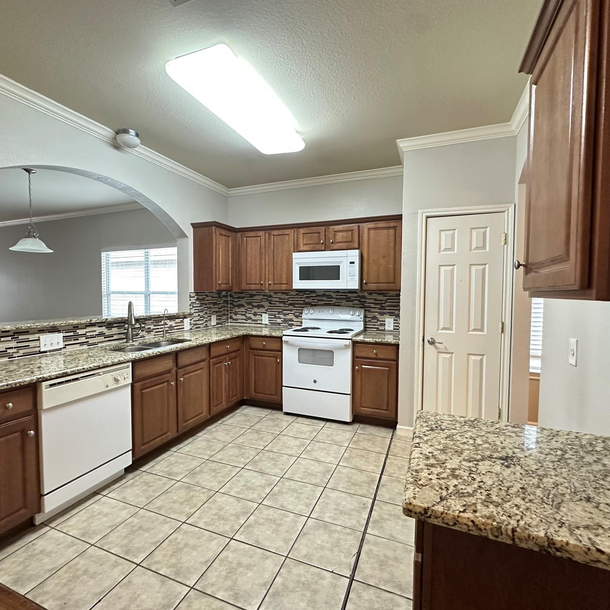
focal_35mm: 17
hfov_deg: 83.9
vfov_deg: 84.0
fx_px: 339
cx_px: 292
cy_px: 308
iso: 400
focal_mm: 2.22
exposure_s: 1/60
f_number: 2.2
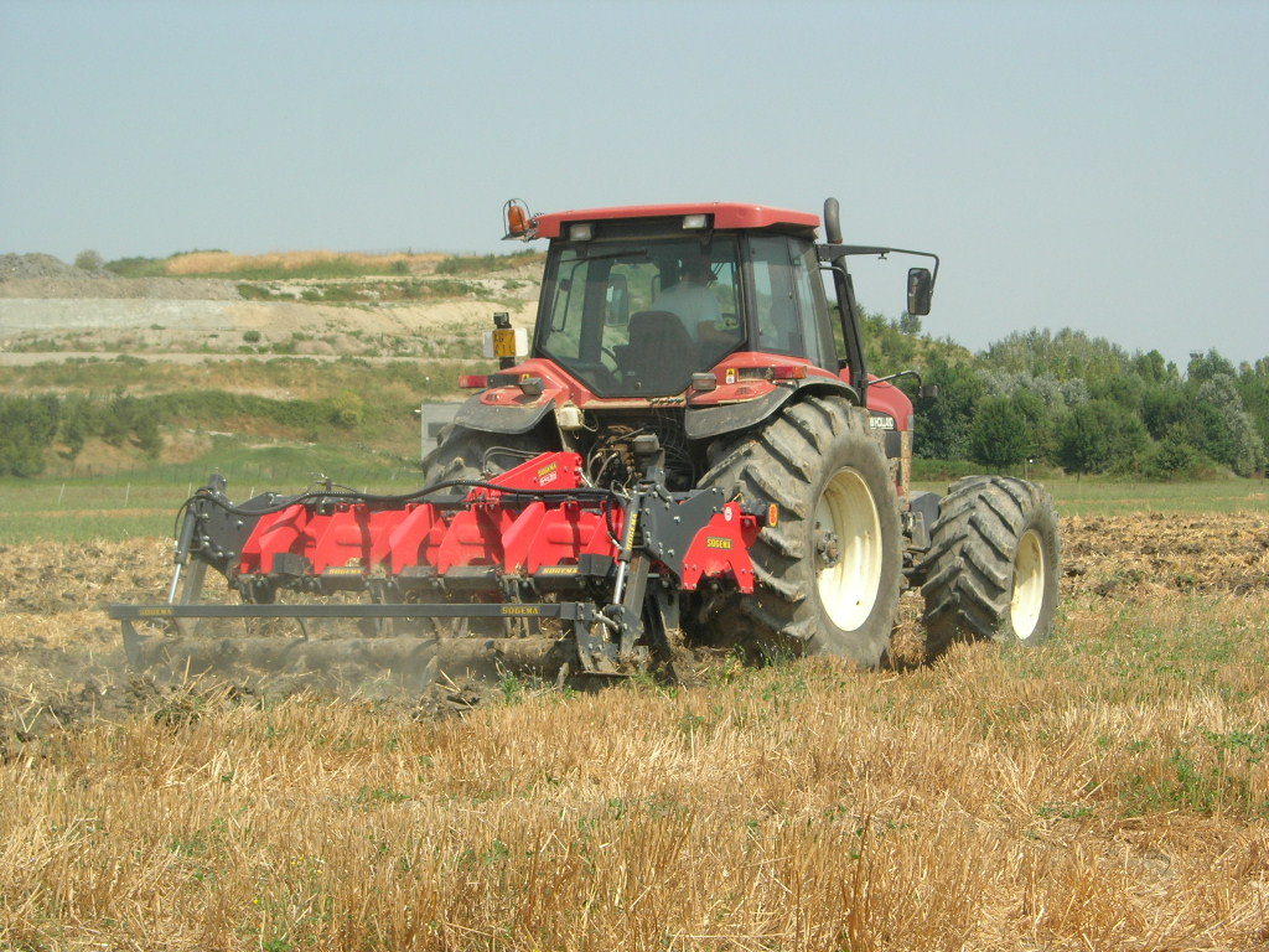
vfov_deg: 13.1
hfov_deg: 17.4
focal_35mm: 113
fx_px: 4143
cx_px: 634
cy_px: 476
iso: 64
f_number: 8.2
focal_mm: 23.4
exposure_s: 1/173
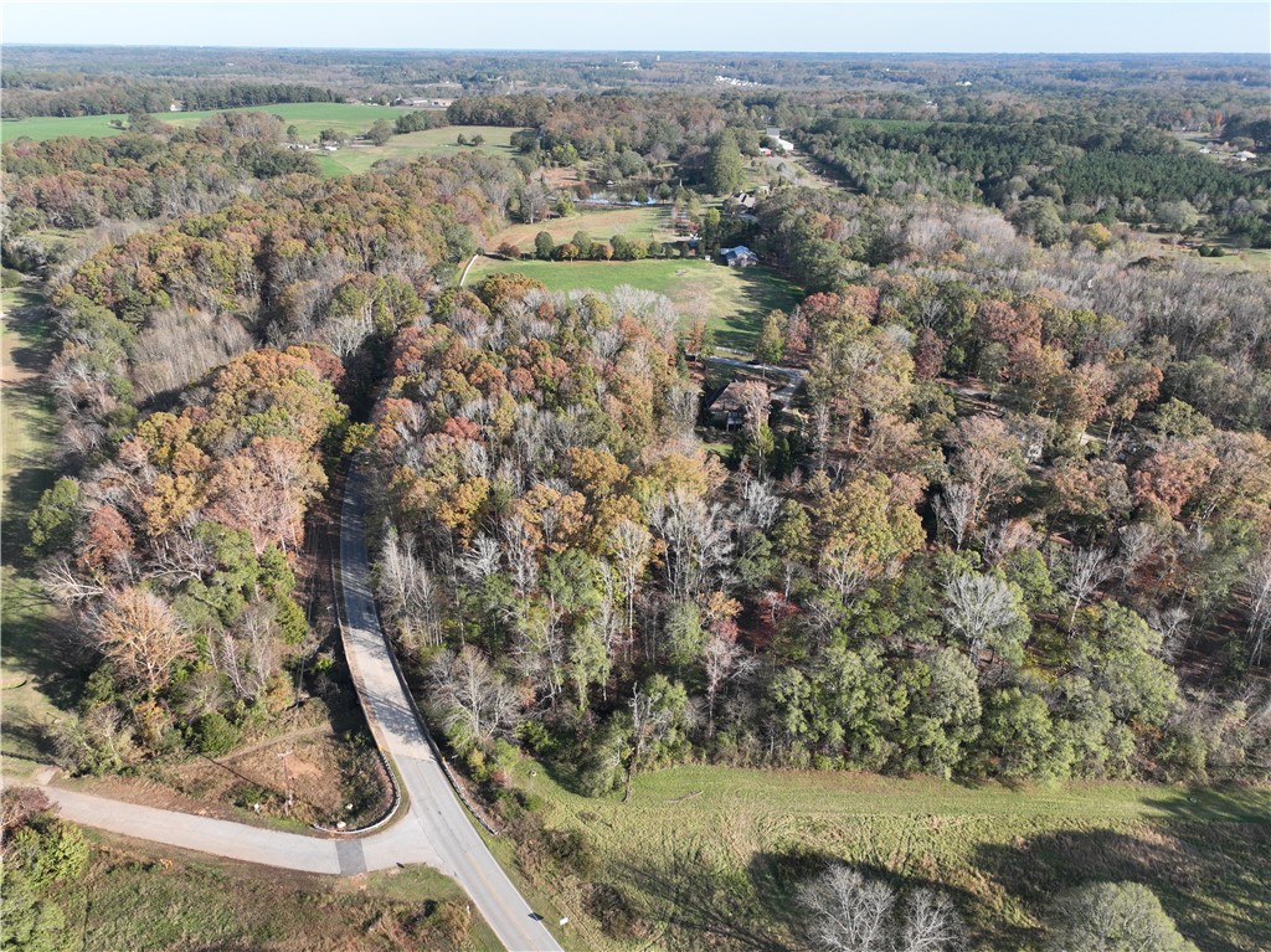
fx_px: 881
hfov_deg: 71.6
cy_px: 476
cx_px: 636
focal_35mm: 24
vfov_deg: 56.8
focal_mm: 12.29
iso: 140
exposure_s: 1/120
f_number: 2.8
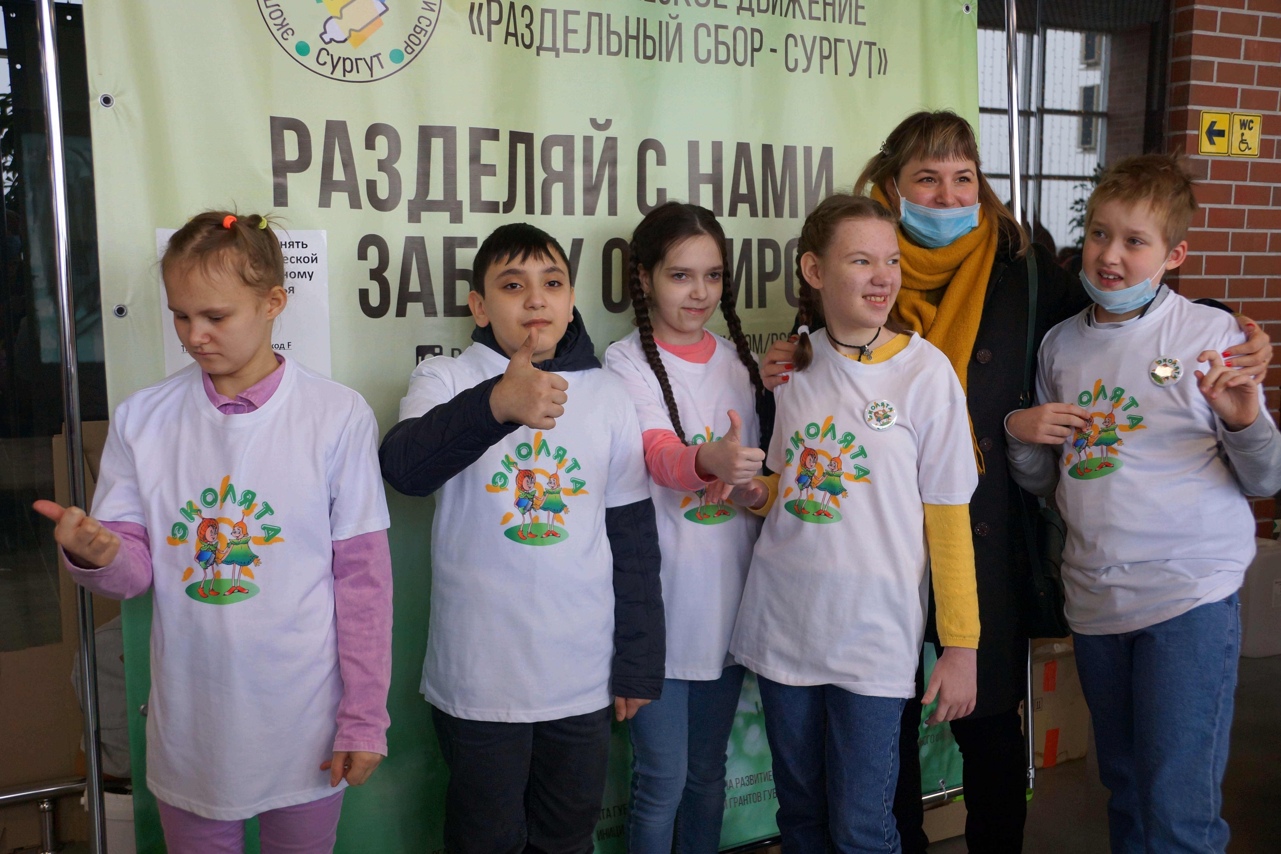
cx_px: 640
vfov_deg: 36.9
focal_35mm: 36
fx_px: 1281
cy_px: 427
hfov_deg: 53.1
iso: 320
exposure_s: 1/160
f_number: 4
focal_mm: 24
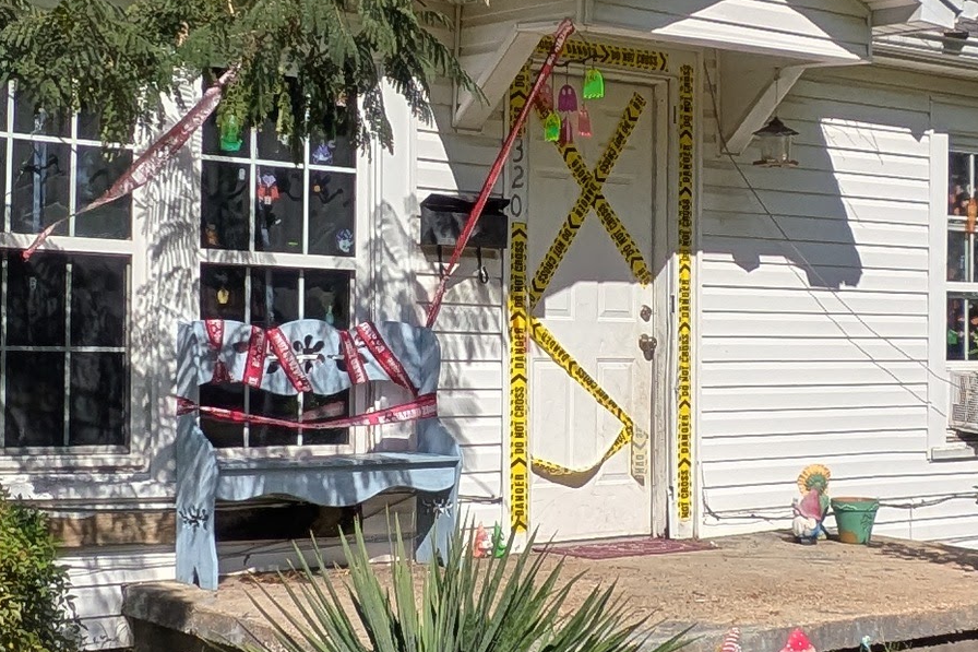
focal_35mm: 65
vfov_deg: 20.9
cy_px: 294
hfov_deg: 31.0
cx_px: 458
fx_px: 1765
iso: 52
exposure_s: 1/3012
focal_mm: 1.85
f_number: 2.2
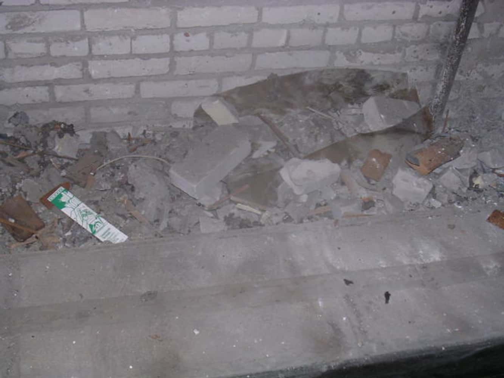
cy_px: 189
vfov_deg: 29.7
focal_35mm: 49
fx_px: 713
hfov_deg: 38.9
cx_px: 252
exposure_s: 1/60.1
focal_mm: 7.5
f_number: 3.1
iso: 140
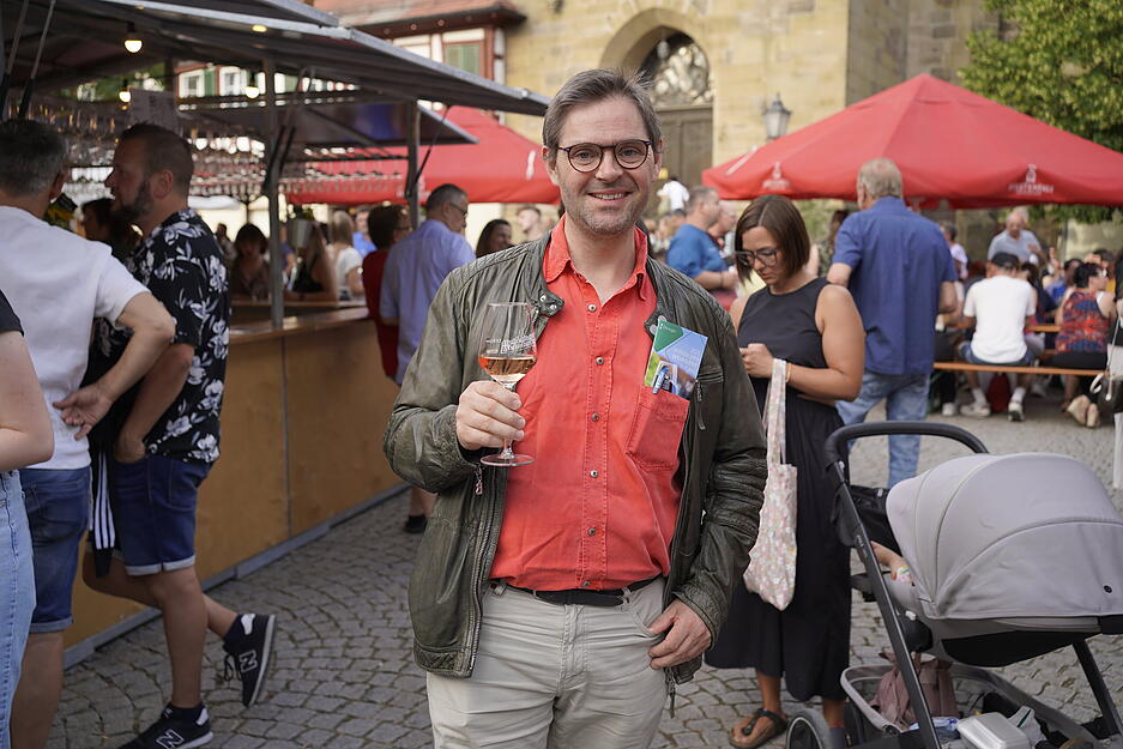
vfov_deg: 37.9
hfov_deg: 54.4
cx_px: 562
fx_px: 1092
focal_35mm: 35
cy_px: 374
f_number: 4
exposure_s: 1/160
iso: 160
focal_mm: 35
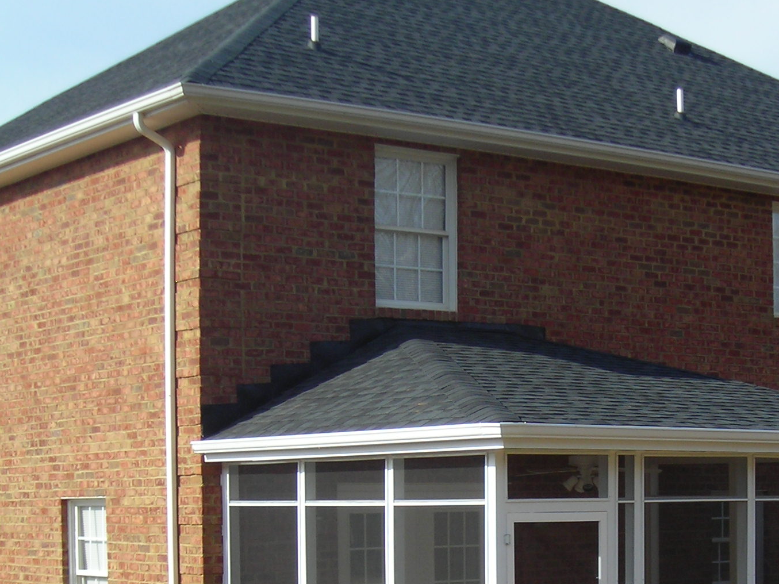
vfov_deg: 18.2
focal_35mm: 79
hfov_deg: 24.5
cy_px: 587
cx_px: 557
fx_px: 1778
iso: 50
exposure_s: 1/159
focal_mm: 6.3
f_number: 6.4
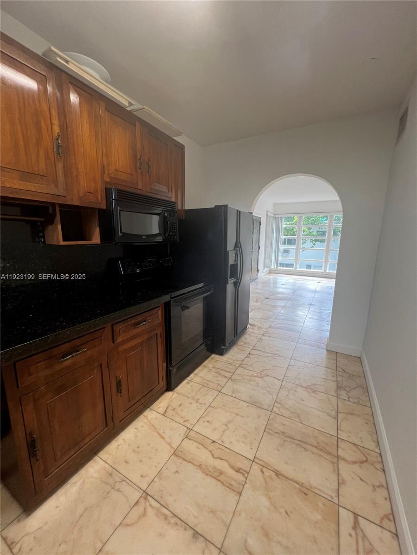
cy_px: 278
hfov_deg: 89.9
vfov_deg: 106.2
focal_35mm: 13
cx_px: 208
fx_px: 209
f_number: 1.8
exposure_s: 1/120
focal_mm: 1.57
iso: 160
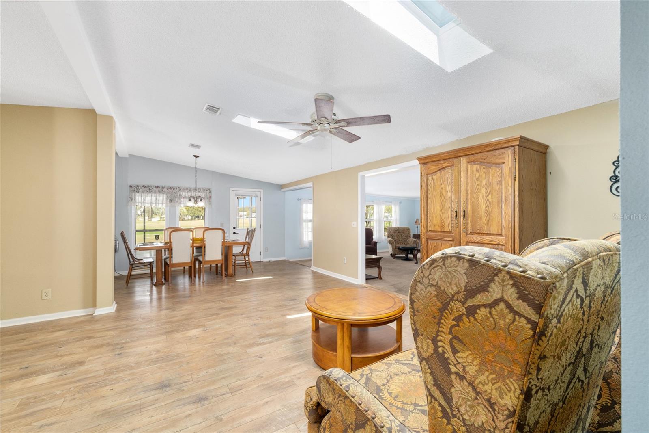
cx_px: 324
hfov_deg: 100.4
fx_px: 270
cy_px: 216
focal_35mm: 15
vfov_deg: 77.3
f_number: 8
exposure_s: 1/20
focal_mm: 15
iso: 500
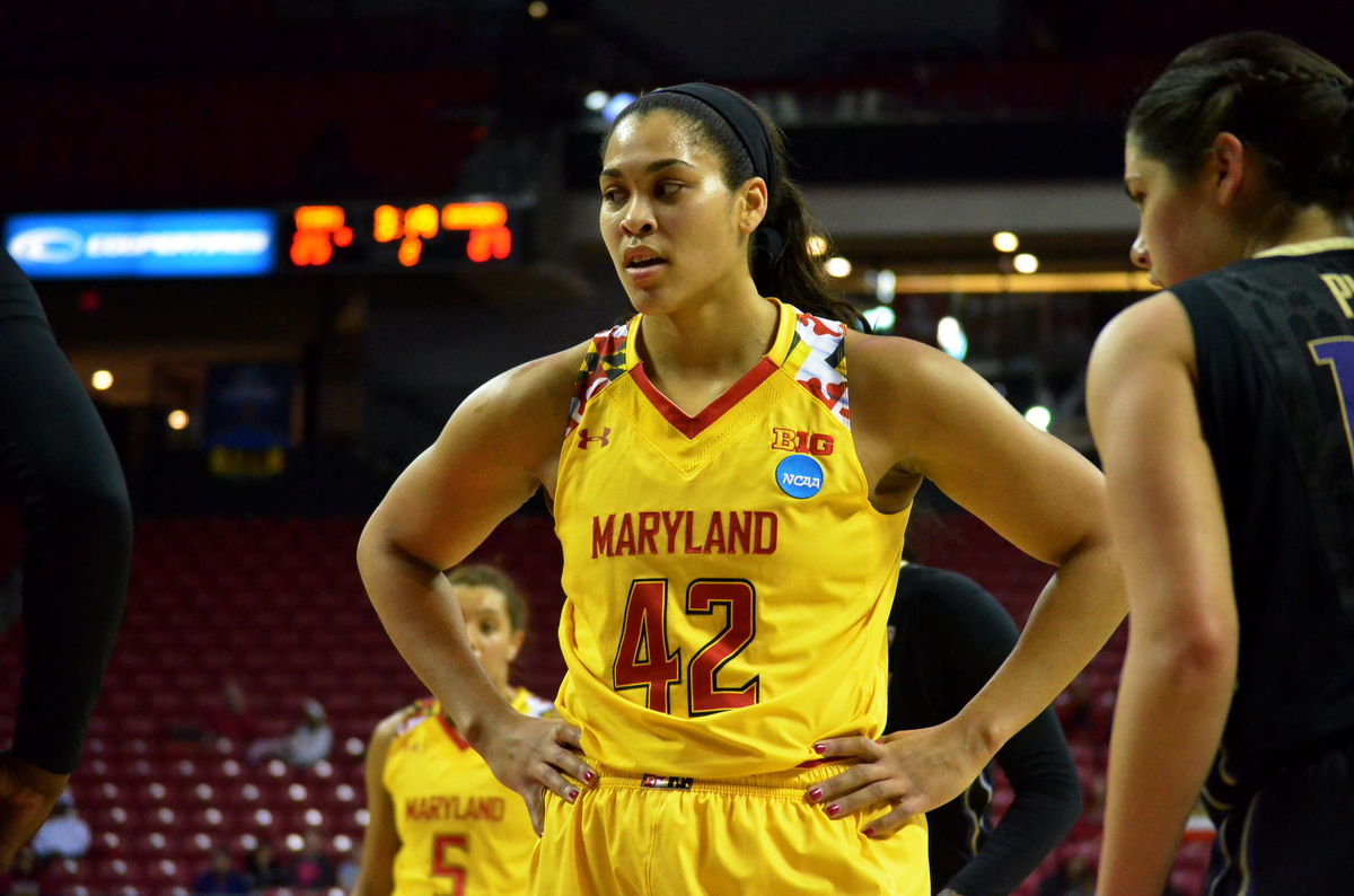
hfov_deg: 15.9
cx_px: 677
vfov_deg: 10.6
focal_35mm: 129
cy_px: 448
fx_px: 4840
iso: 6400
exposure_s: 1/320
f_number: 4.2
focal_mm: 86
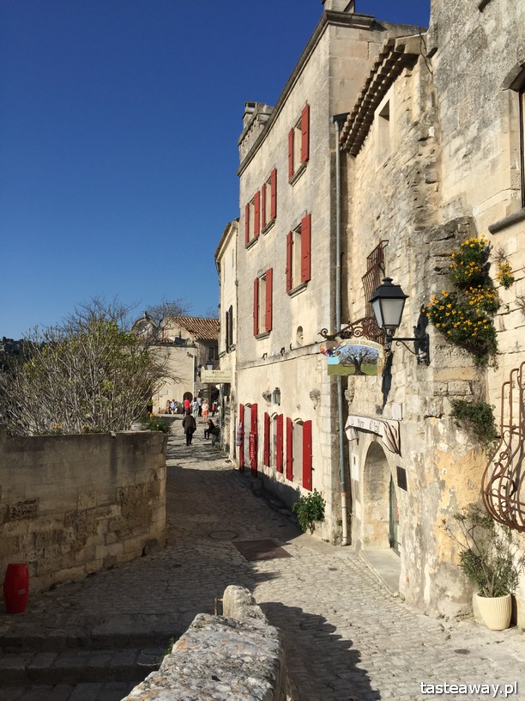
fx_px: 586
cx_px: 262
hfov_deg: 48.2
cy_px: 350
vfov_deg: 61.7
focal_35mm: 29
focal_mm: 4.15
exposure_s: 1/3300
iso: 32
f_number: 2.2
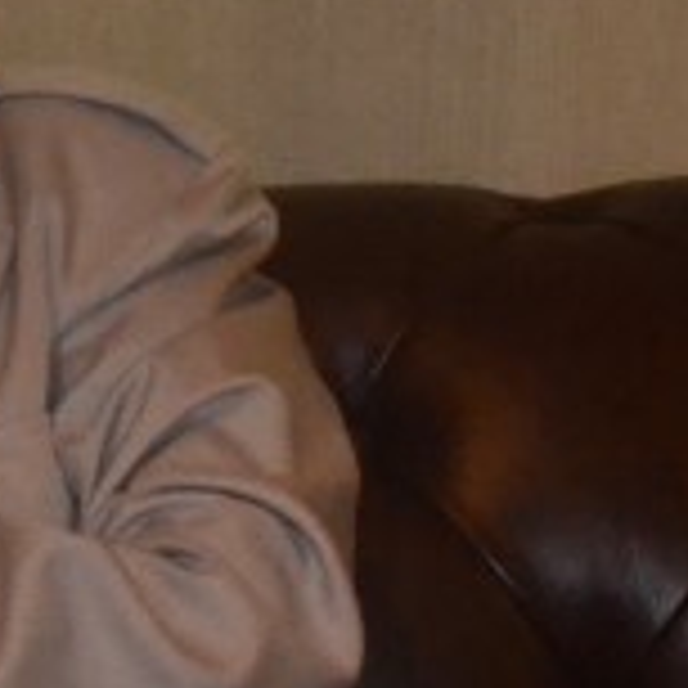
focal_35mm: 231
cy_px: 657
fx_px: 5194
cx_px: -715
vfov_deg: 7.6
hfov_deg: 7.3
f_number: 7.1
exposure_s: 1/60
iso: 3200
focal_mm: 24
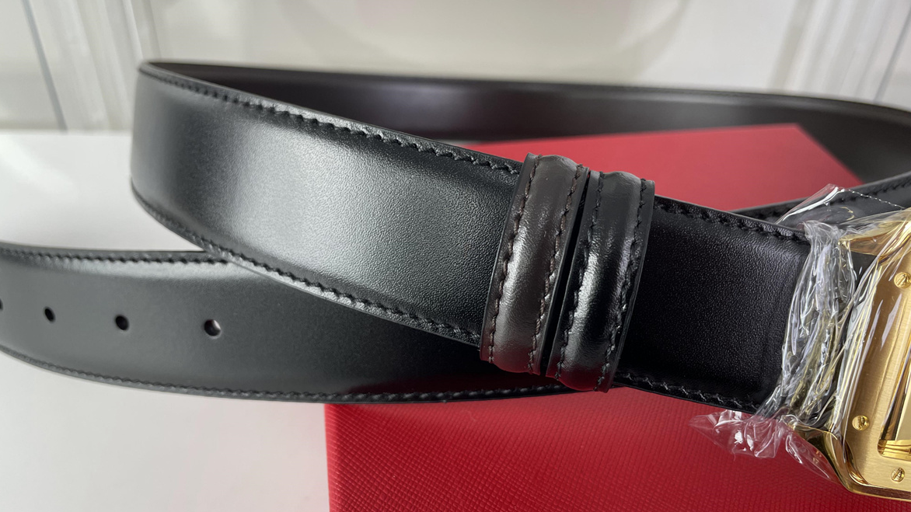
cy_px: 237
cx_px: 456
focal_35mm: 29
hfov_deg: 66.1
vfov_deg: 40.1
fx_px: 700
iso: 50
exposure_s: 1/100
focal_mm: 4.2
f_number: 1.6
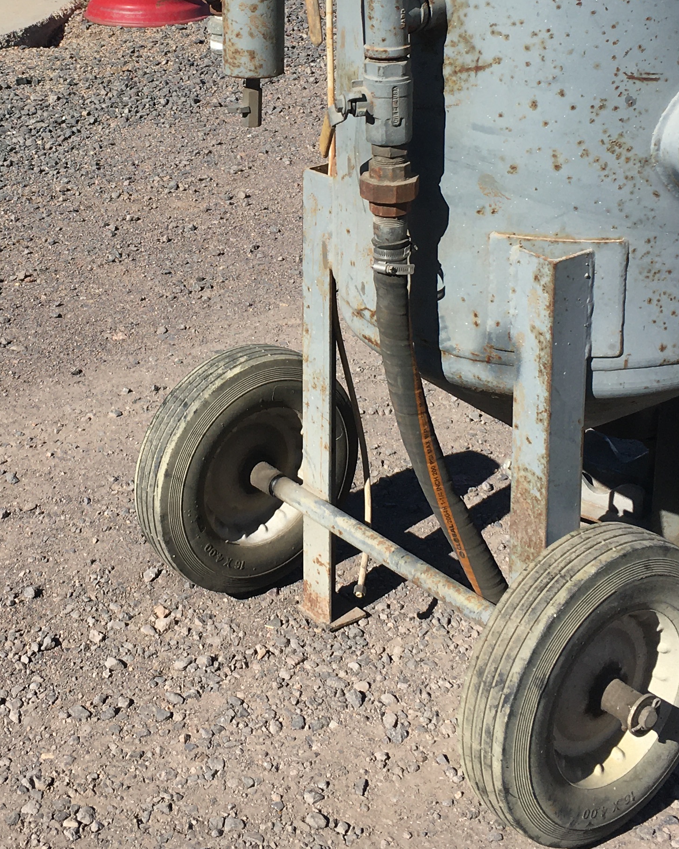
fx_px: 1583
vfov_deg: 29.4
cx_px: 215
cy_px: 175
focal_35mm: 63
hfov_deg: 24.1
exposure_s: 1/1789
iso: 25
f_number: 2.2
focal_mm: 4.15
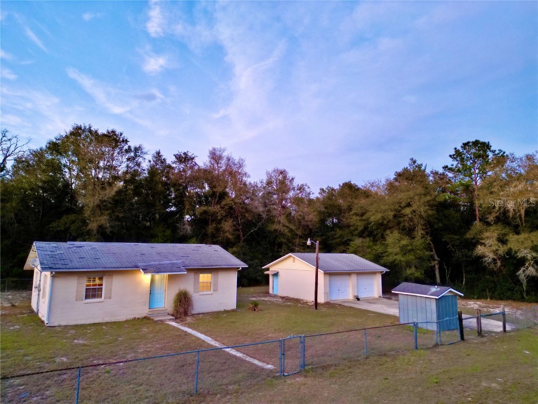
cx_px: 269
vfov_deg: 56.8
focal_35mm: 24
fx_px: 373
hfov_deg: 71.6
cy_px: 202
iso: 200
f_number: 1.7
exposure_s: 1/15
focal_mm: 6.72
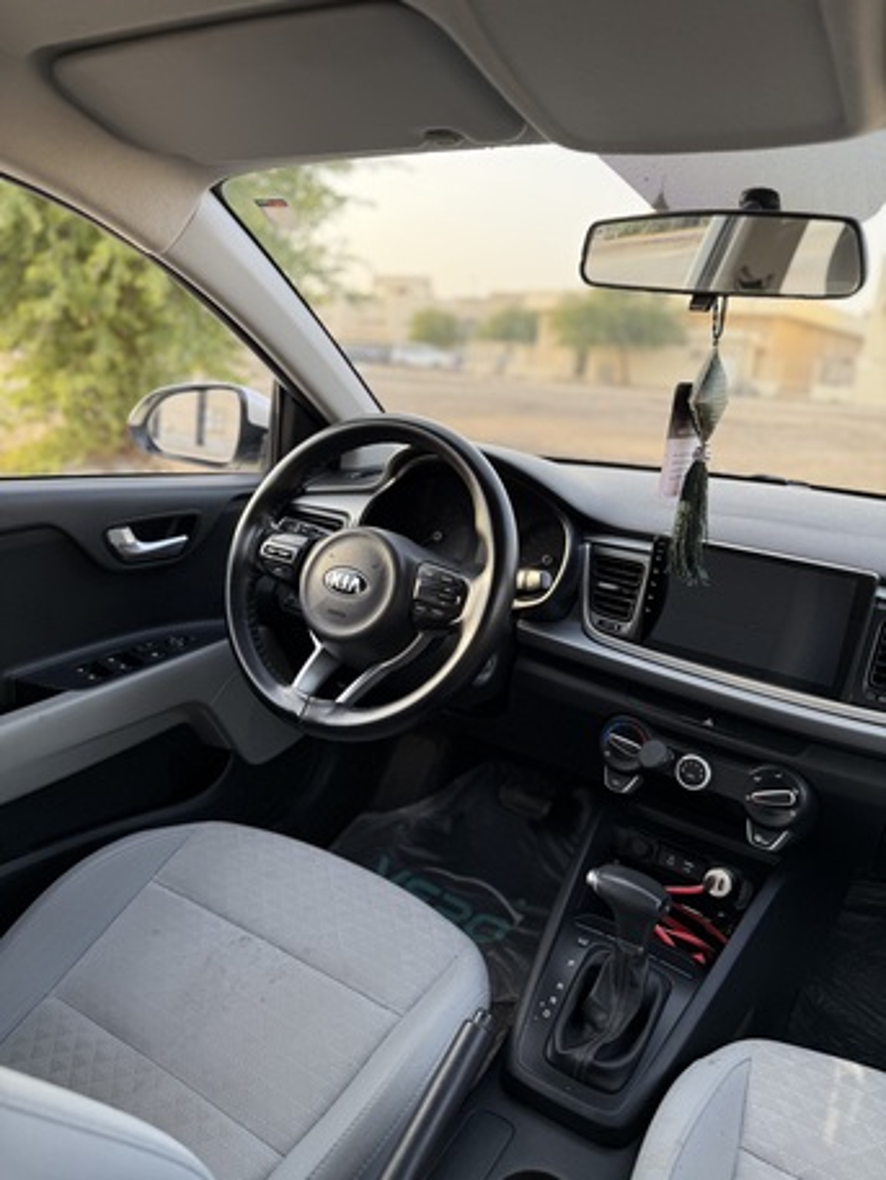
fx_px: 819
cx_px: 443
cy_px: 590
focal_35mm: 24
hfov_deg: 56.8
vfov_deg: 71.6
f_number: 1.78
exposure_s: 1/257
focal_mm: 6.76
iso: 64
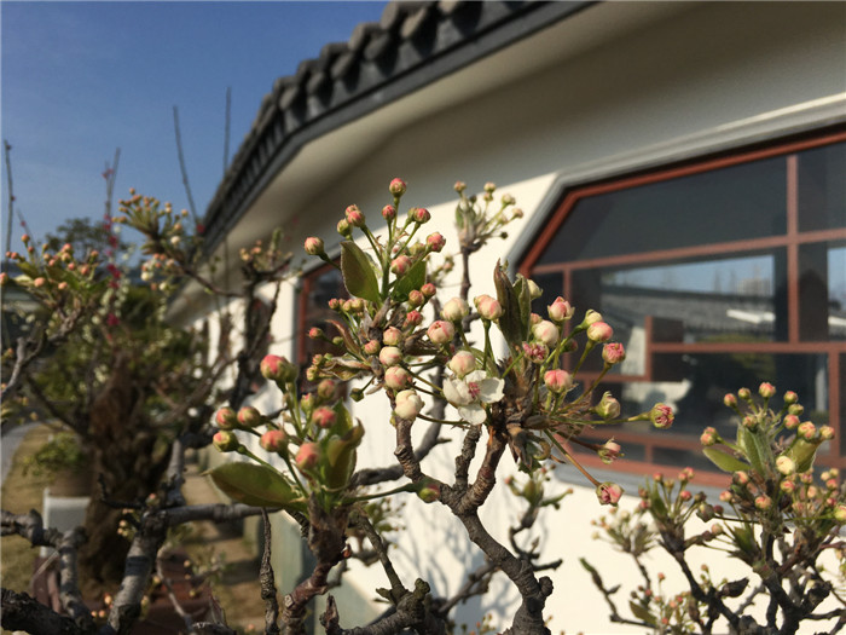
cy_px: 318
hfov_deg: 61.7
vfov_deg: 48.2
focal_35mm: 29
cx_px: 423
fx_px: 709
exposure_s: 1/5128
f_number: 2.2
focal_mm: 4.15
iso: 25
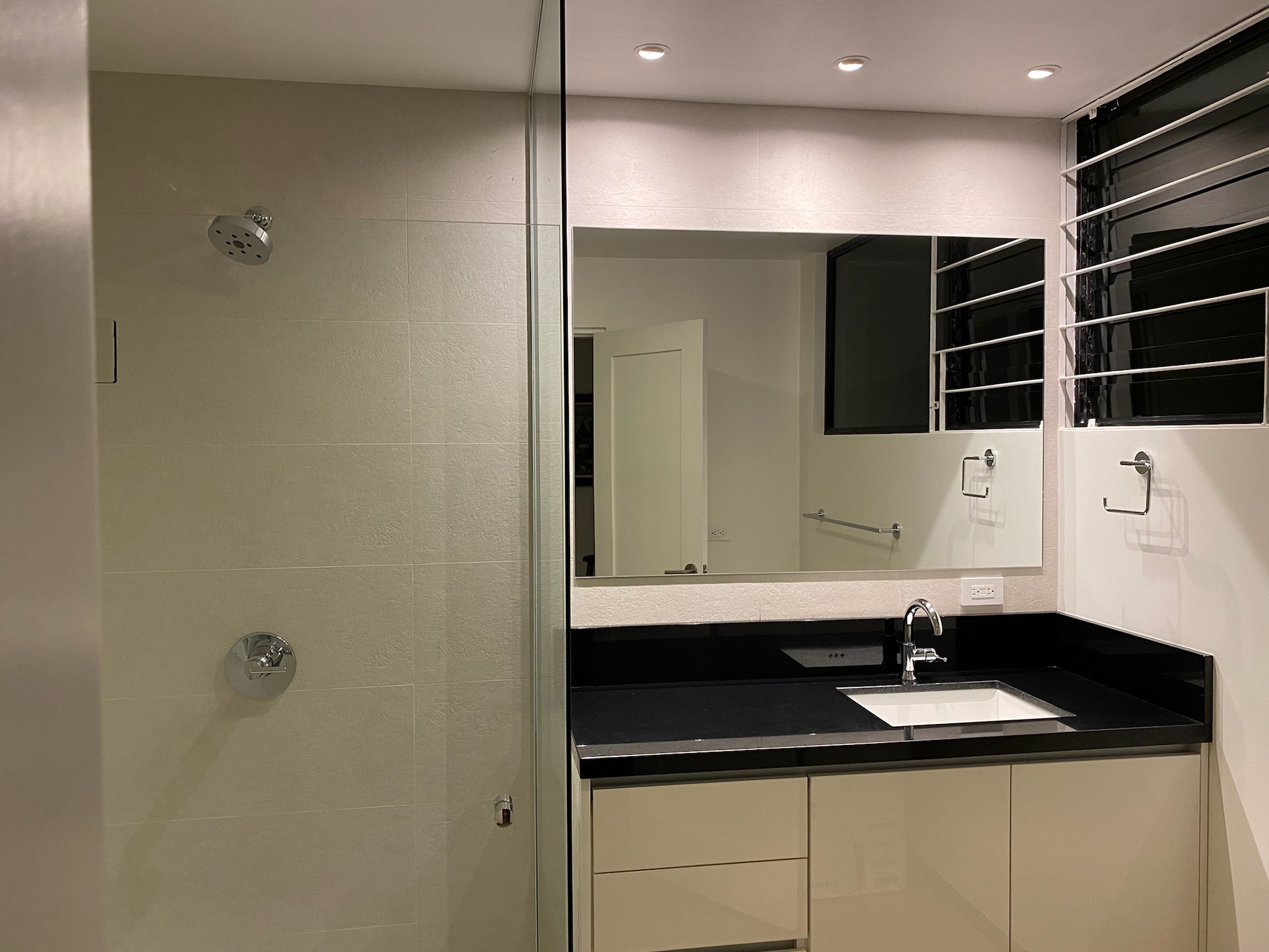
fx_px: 953
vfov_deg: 53.1
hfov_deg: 67.3
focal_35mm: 26
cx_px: 634
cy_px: 476
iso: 125
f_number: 1.8
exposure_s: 1/60
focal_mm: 4.25
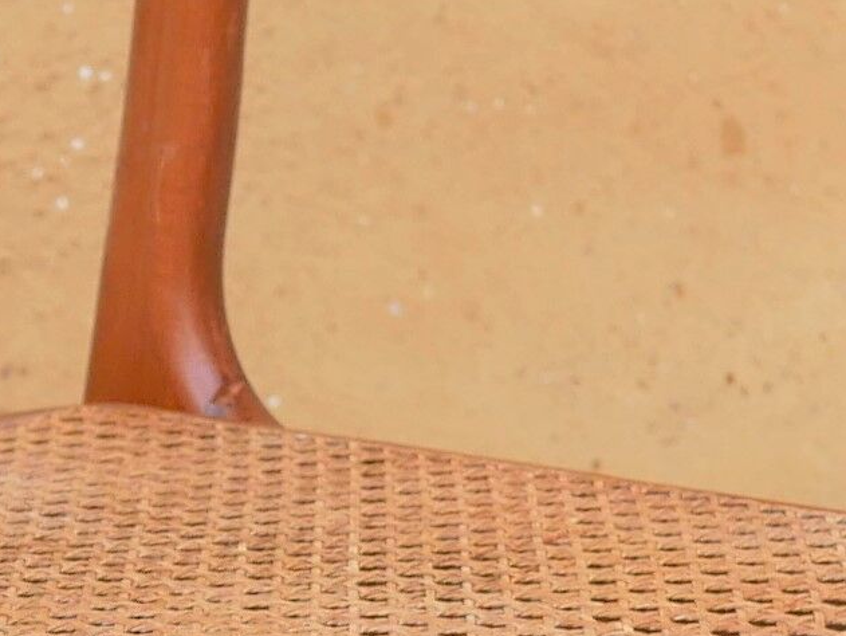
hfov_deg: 6.8
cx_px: 23
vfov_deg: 5.1
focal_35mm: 291
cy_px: 700
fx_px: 7116
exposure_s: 1/400
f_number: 3.2
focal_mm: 20
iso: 200
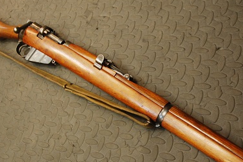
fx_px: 358
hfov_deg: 37.5
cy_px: 96
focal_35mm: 53
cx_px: 116
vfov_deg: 25.5
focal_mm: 22
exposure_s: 1/30
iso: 640
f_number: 3.8
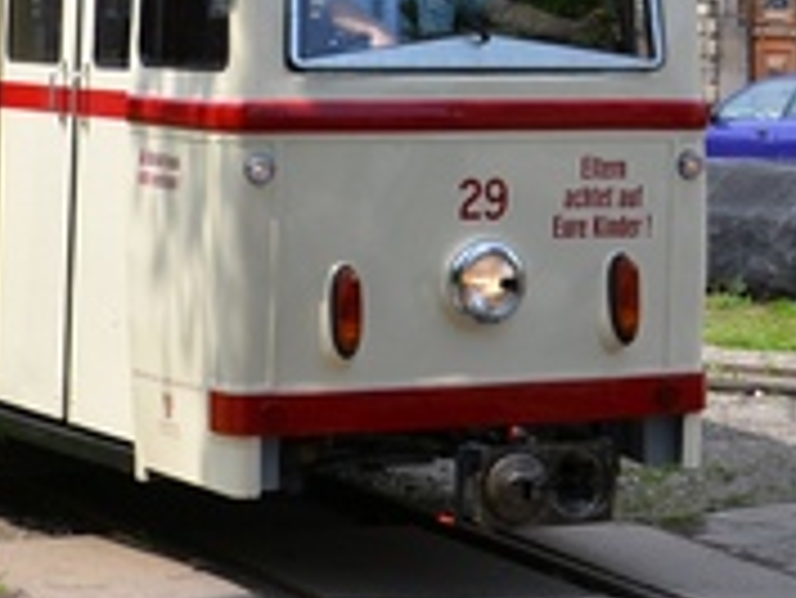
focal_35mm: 153
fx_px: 3522
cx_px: 549
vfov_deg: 9.4
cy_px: -306
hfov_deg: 12.9
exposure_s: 1/1000
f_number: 4.5
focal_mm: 25
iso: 200
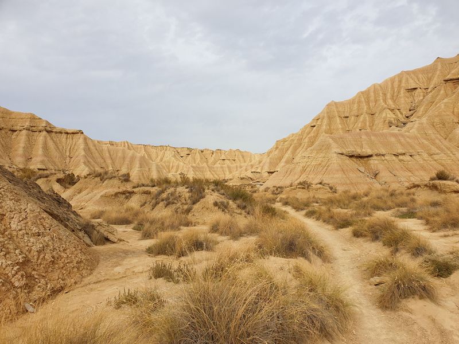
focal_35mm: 26
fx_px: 345
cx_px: 230
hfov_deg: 67.3
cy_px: 172
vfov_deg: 53.1
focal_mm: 4.3
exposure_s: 1/1453
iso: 50
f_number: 2.4
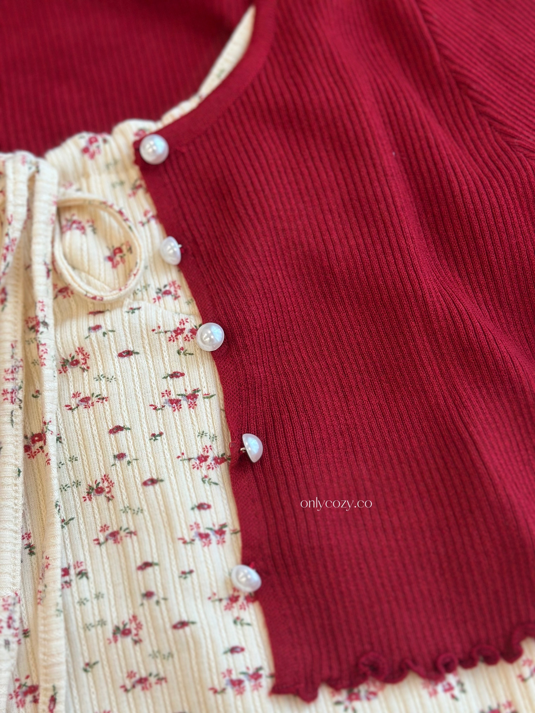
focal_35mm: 48
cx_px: 268
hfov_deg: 30.3
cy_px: 356
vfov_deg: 39.7
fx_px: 989
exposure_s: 1/50
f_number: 1.78
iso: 64
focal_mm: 6.86
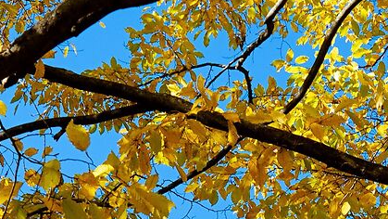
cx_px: 433
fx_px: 1482
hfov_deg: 14.5
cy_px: 569
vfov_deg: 7.7
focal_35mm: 144
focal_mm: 24
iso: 160
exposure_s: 1/160
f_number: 6.3
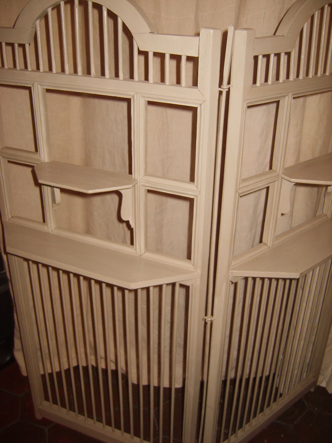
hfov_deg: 40.7
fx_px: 448
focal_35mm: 35
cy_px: 222
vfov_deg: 52.6
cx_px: 166
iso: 100
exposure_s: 1/30
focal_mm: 7.4
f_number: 2.8
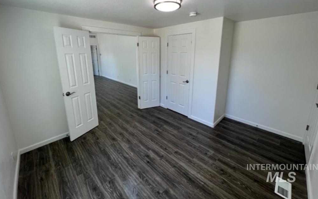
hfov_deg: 105.3
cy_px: 79
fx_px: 121
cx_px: 158
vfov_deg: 77.7
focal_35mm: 14
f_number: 1.8
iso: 64
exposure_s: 1/120
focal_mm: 1.57
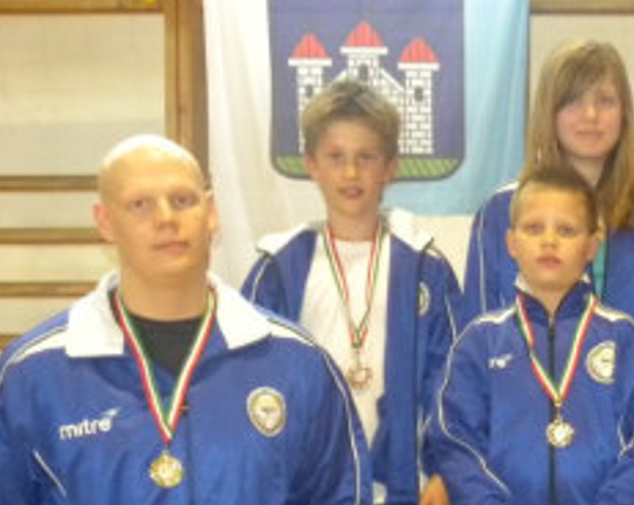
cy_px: 489
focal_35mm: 94
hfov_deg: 19.1
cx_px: 782
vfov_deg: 16.0
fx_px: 1761
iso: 400
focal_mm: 6.6
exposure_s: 1/30
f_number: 3.2
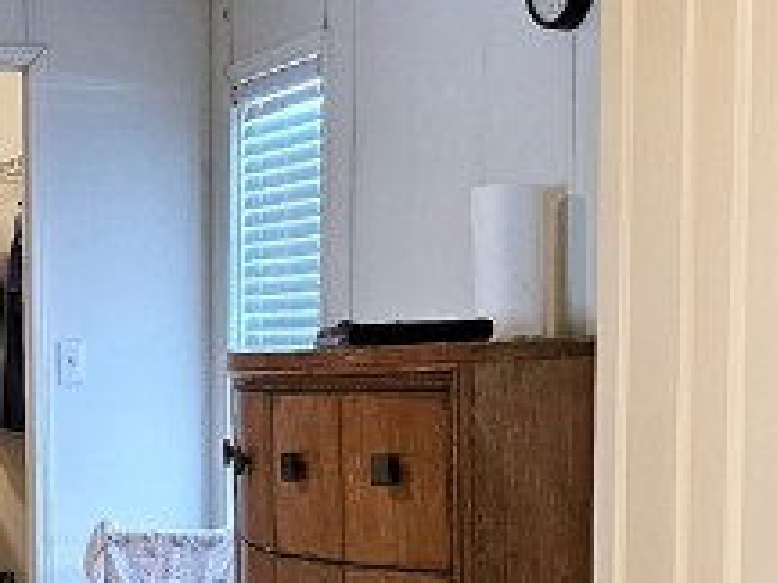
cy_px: 651
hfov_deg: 17.6
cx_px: 0
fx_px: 2447
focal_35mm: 109
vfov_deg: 13.3
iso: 160
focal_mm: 6.3
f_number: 1.7
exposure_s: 1/120
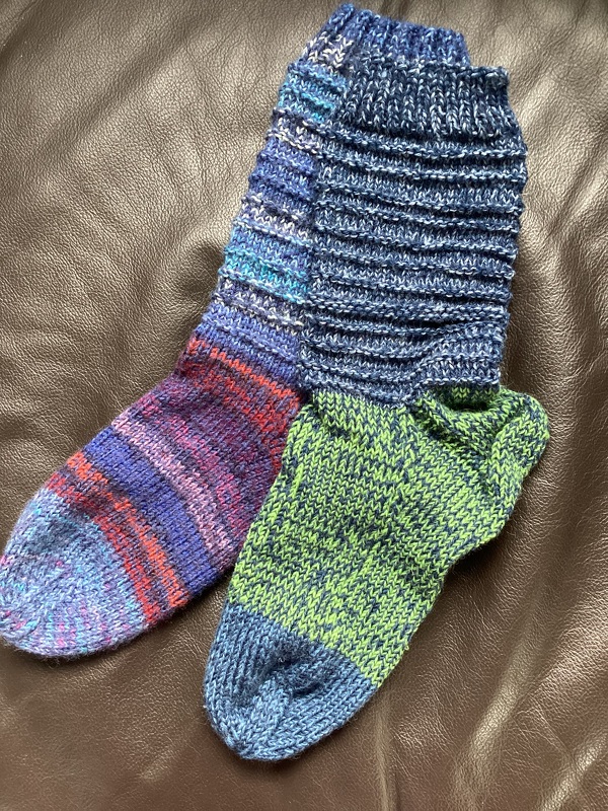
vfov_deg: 58.4
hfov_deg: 45.4
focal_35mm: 31
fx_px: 726
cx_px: 304
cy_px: 406
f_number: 2.4
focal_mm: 3.3
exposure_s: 1/60
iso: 320
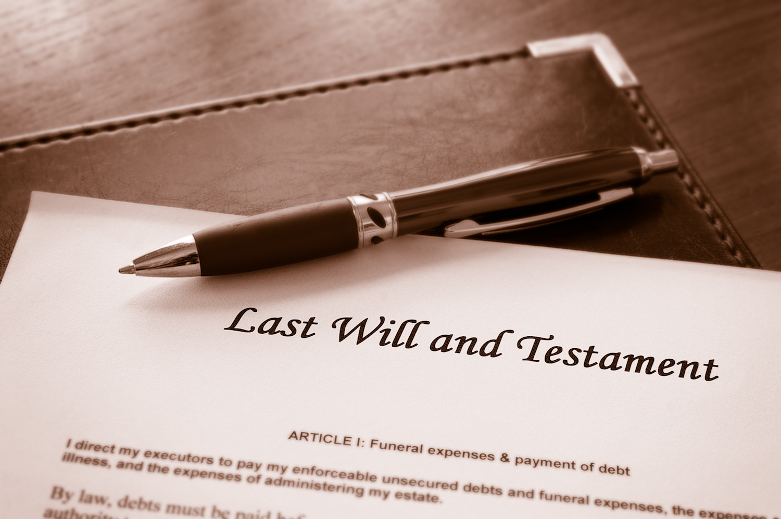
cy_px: 260
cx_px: 390
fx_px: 1625
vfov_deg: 18.1
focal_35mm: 75
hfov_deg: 27.0
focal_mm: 50
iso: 200
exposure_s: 1
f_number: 11
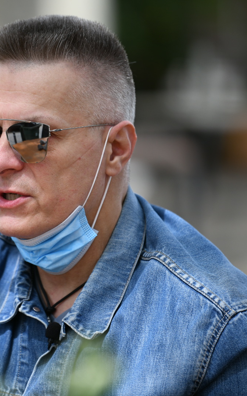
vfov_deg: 7.4
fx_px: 3060
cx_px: -1
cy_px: 198
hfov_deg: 4.6
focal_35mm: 284
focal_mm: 185
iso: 400
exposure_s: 1/2000
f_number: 2.8
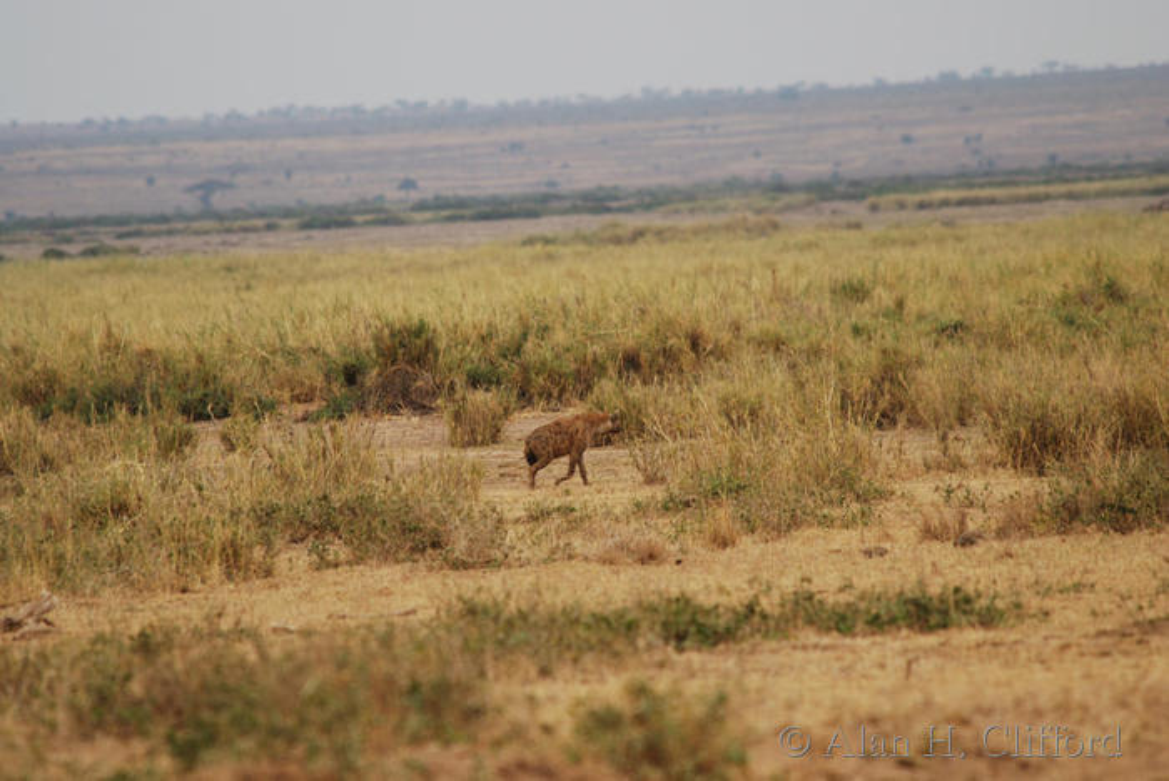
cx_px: 584
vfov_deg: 2.3
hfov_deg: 3.4
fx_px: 19499
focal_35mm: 600
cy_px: 390
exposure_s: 1/100
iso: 160
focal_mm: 400
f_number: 5.6
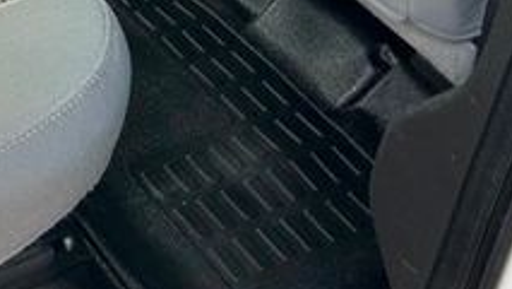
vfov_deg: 13.4
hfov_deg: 22.7
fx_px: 1154
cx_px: -125
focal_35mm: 85
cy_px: -157
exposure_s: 1/307
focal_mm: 5.7
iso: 50
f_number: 1.5
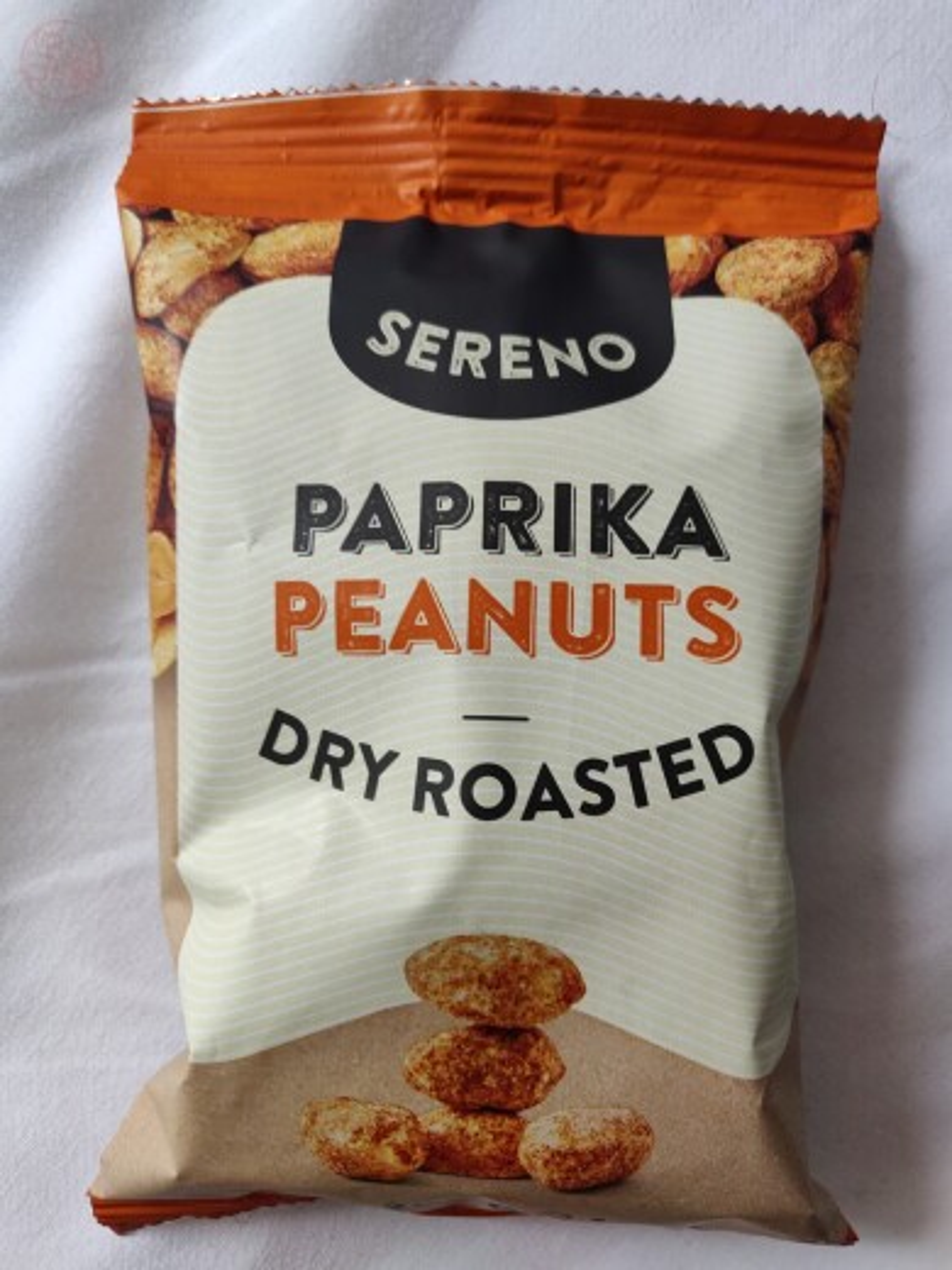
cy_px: 635
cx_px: 476
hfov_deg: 54.9
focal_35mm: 25
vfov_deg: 69.4
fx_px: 917
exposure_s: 1/50
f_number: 1.7
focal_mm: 4.2
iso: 250
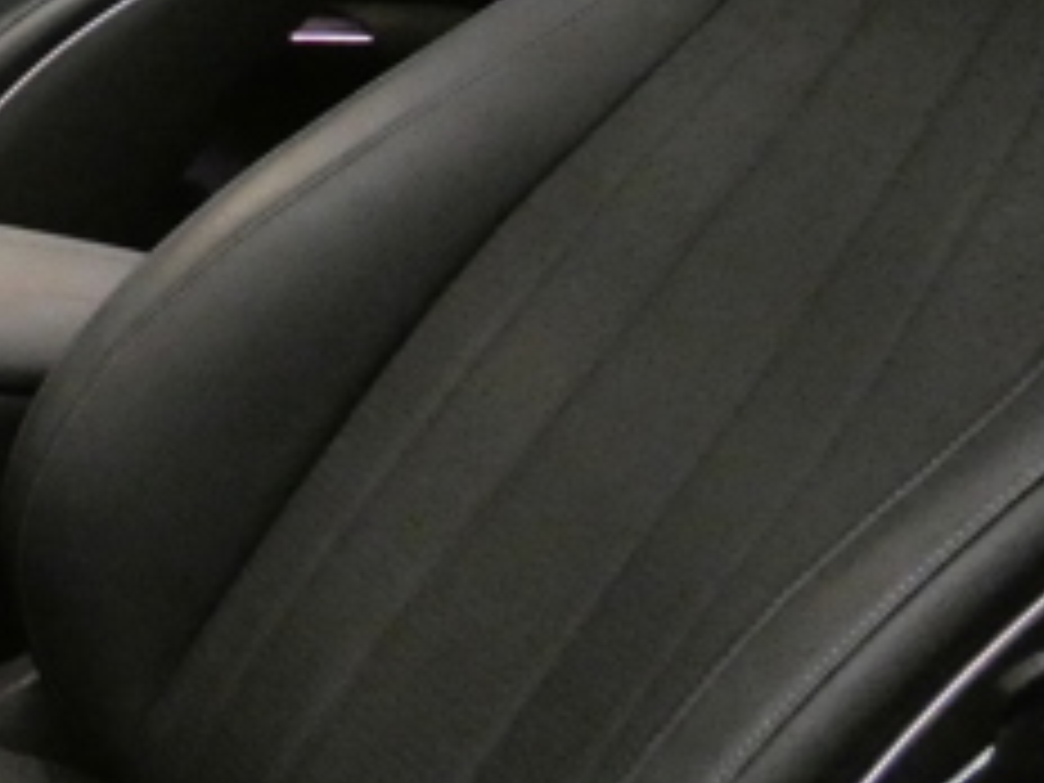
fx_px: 2081
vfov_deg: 21.3
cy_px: 292
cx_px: -405
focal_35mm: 69
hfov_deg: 23.8
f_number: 2.8
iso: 1600
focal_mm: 3.6
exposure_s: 1/30
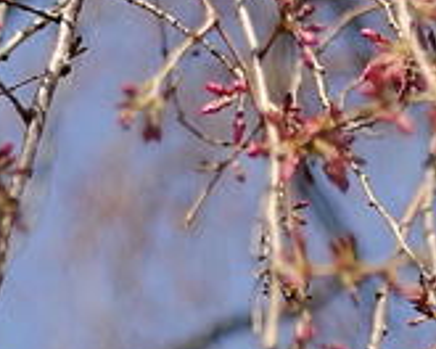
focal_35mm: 204
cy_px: -321
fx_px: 2632
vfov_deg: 7.3
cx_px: 16
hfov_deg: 9.4
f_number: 2
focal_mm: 35
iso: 200
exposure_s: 1/8000
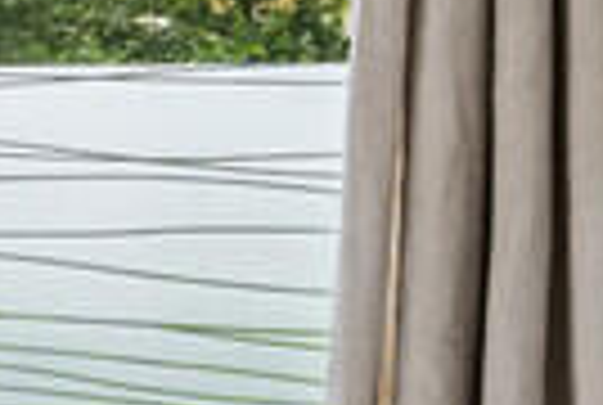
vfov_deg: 11.2
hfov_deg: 9.7
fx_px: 2048
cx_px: -1458
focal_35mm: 122
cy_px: 25
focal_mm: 16
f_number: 8
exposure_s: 1/100
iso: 640
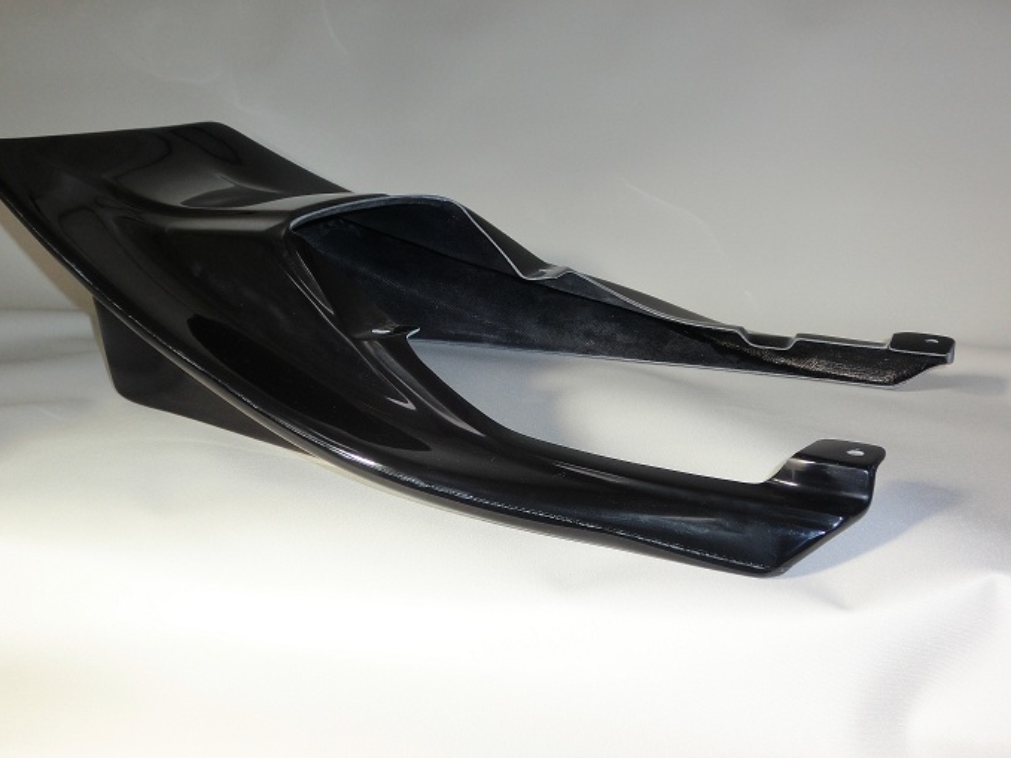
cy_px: 383
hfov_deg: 55.3
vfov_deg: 42.9
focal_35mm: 33
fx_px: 964
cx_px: 469
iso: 100
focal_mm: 5
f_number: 3
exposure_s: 1/125
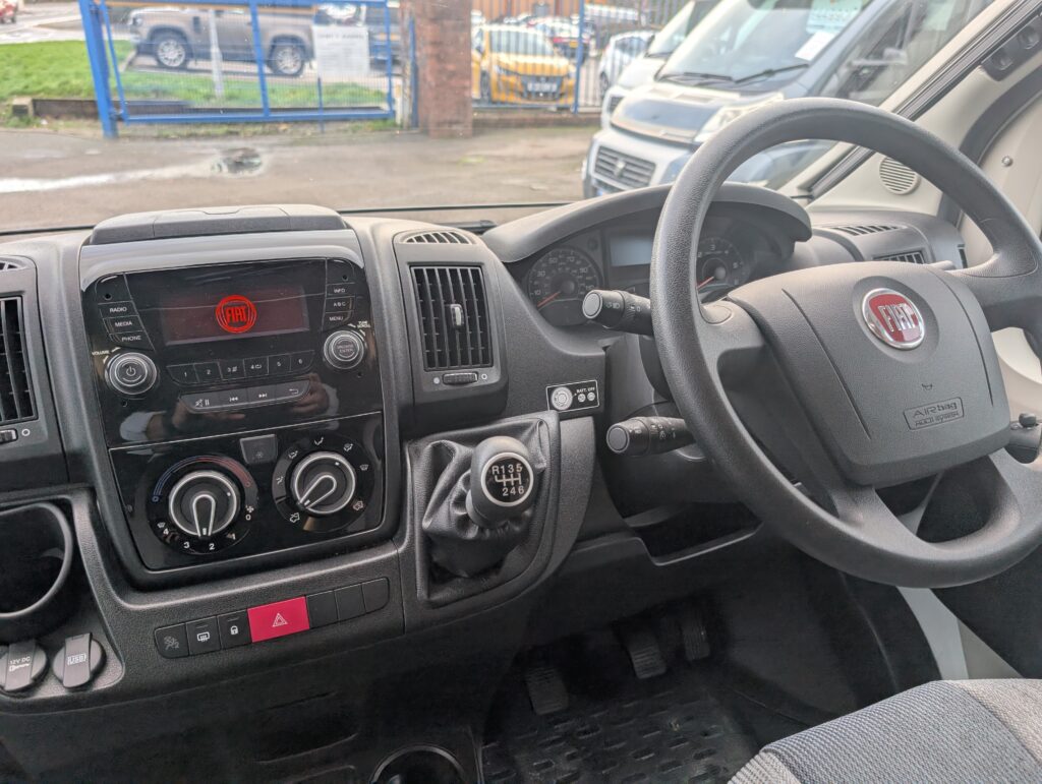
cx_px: 521
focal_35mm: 24
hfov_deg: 71.5
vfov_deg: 56.9
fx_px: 723
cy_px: 392
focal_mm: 6.9
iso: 33
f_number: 1.68
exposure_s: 1/255
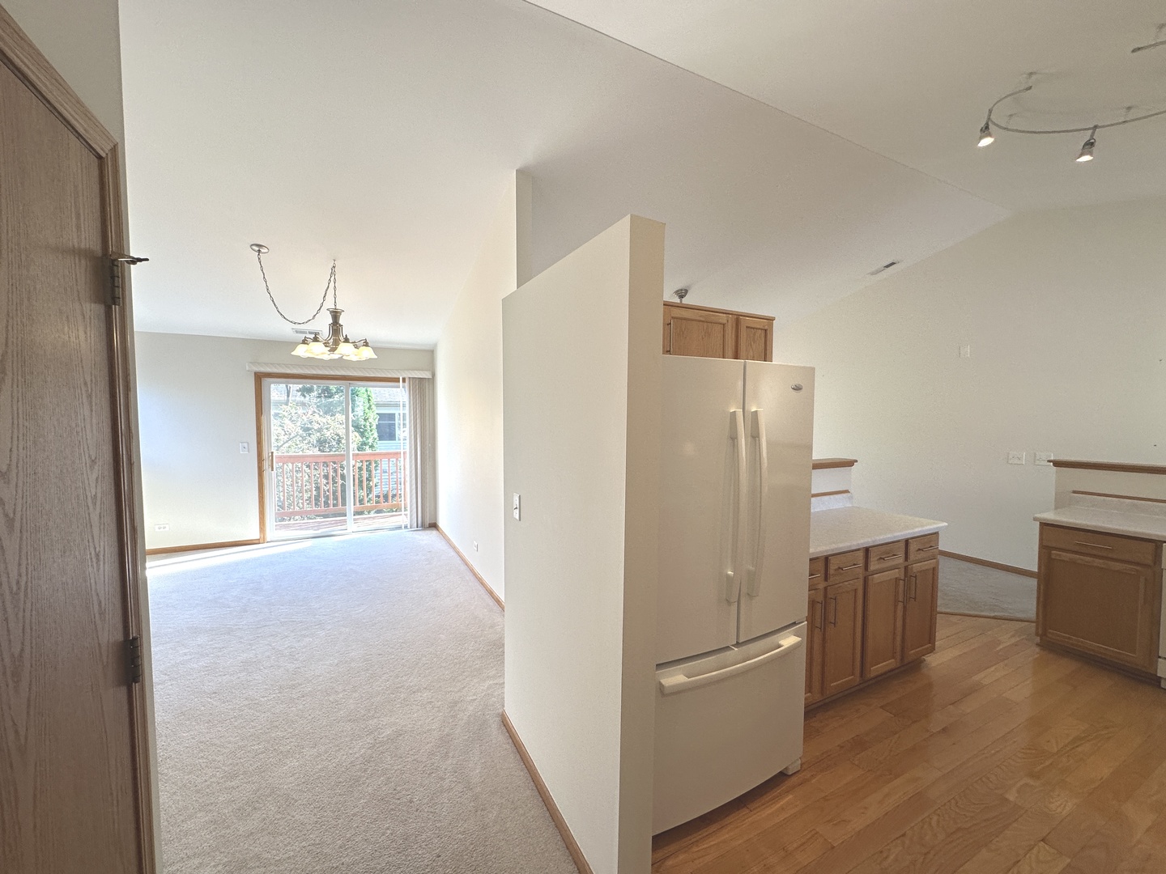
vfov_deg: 85.7
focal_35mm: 14
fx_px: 472
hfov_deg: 102.1
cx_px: 583
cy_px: 437
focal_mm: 2.22
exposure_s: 1/120
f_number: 2.2
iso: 80
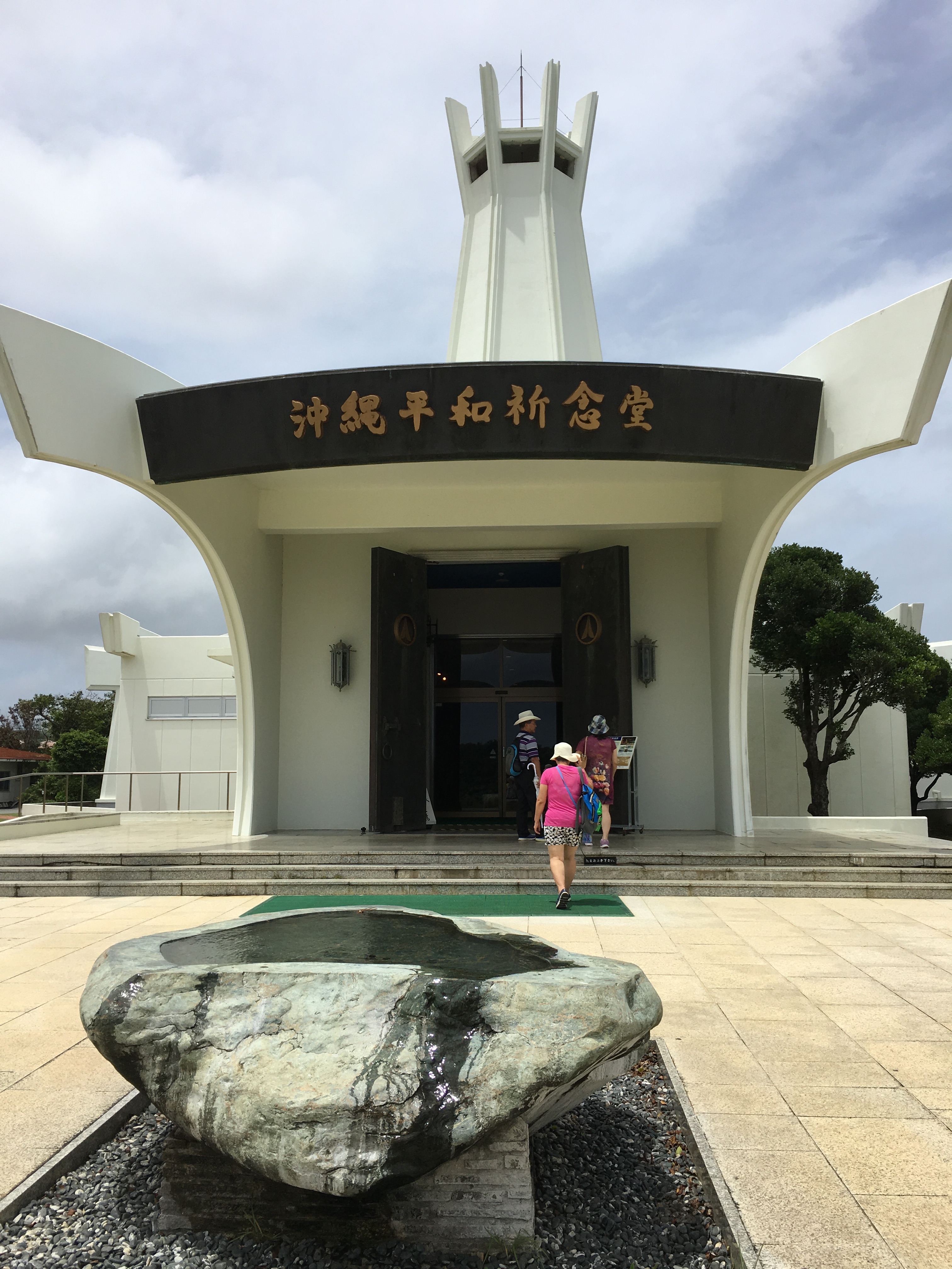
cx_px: 476
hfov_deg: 48.2
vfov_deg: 61.7
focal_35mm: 29
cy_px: 634
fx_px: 1063
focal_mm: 4.15
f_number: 2.2
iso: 25
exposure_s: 1/3077
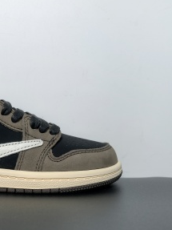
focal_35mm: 47
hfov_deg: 29.2
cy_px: 116
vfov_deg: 40.4
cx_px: 6
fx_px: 312
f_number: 2
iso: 50
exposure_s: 1/398
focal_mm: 6.98
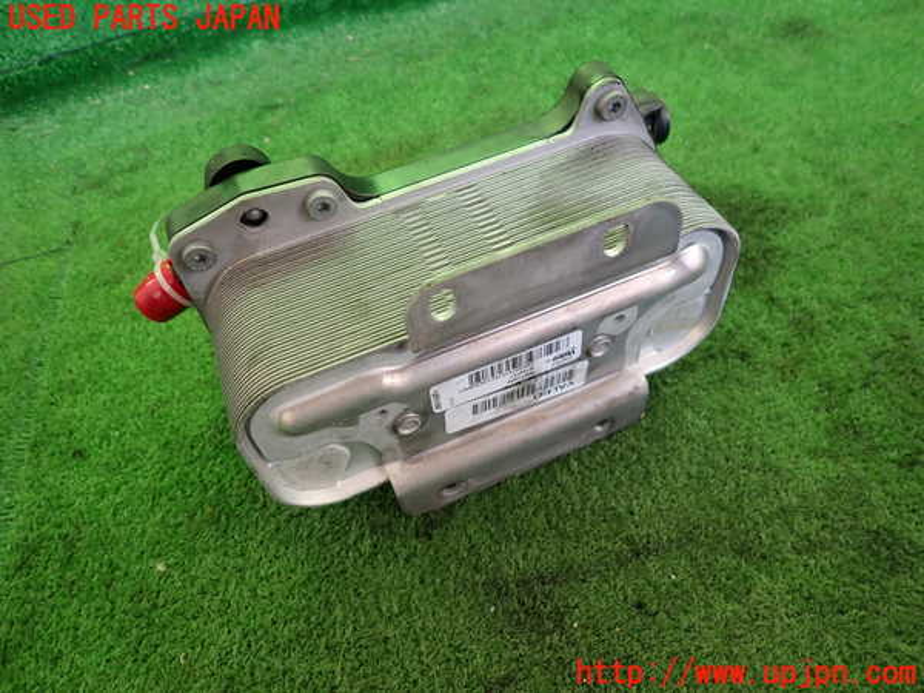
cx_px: 462
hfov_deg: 69.4
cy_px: 346
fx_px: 667
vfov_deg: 54.9
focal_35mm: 25
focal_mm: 4.5
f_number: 2
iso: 160
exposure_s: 1/60
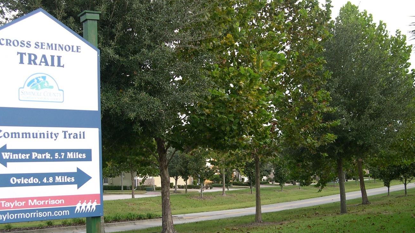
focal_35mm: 51
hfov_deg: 40.6
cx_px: 202
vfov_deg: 23.5
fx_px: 561
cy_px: 134
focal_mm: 8
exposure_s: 1/487
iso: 100
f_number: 2.8
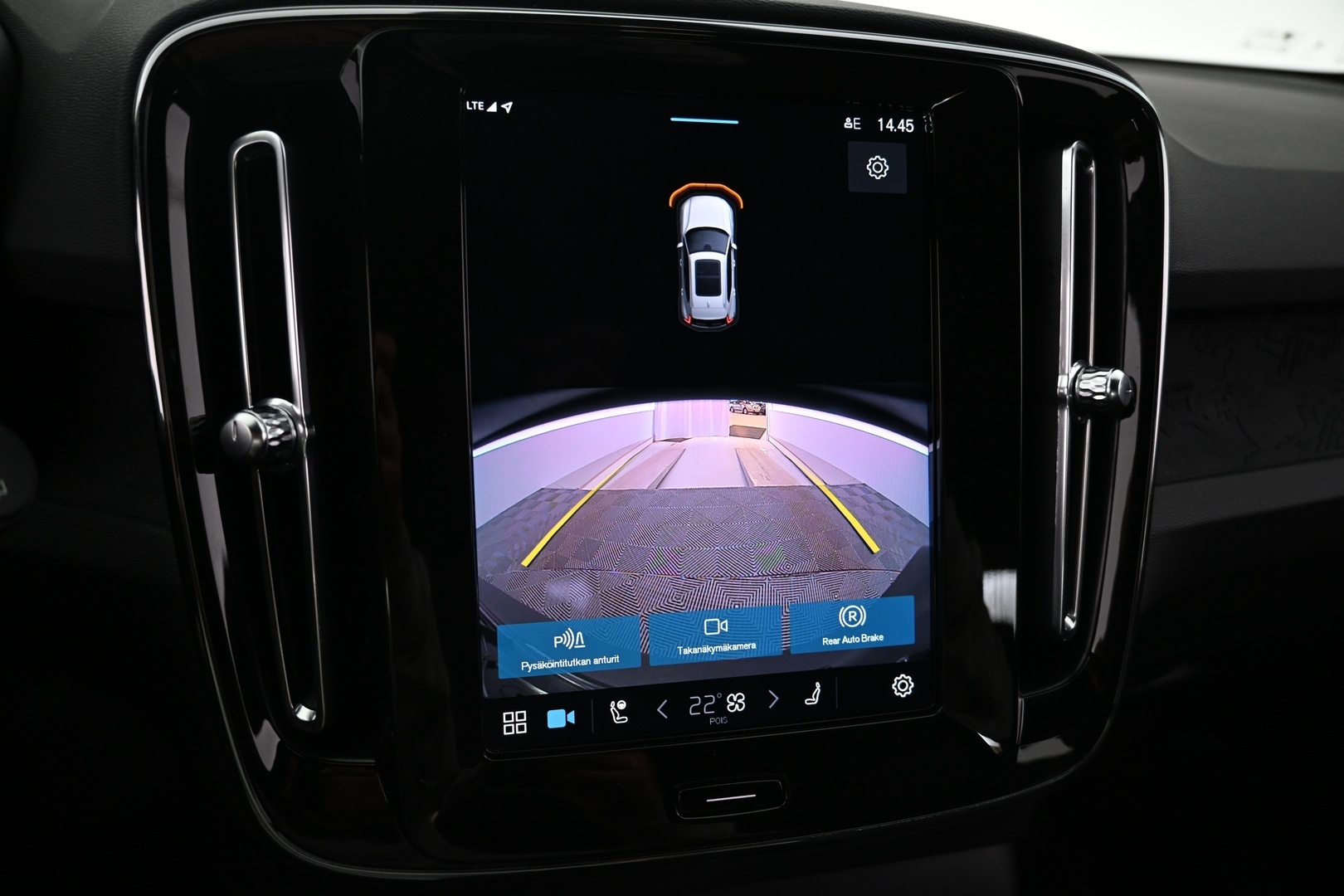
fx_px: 896
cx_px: 672
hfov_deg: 73.7
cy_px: 448
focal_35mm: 24
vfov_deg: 53.1
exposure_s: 1/25
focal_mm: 16
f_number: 3.5
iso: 800
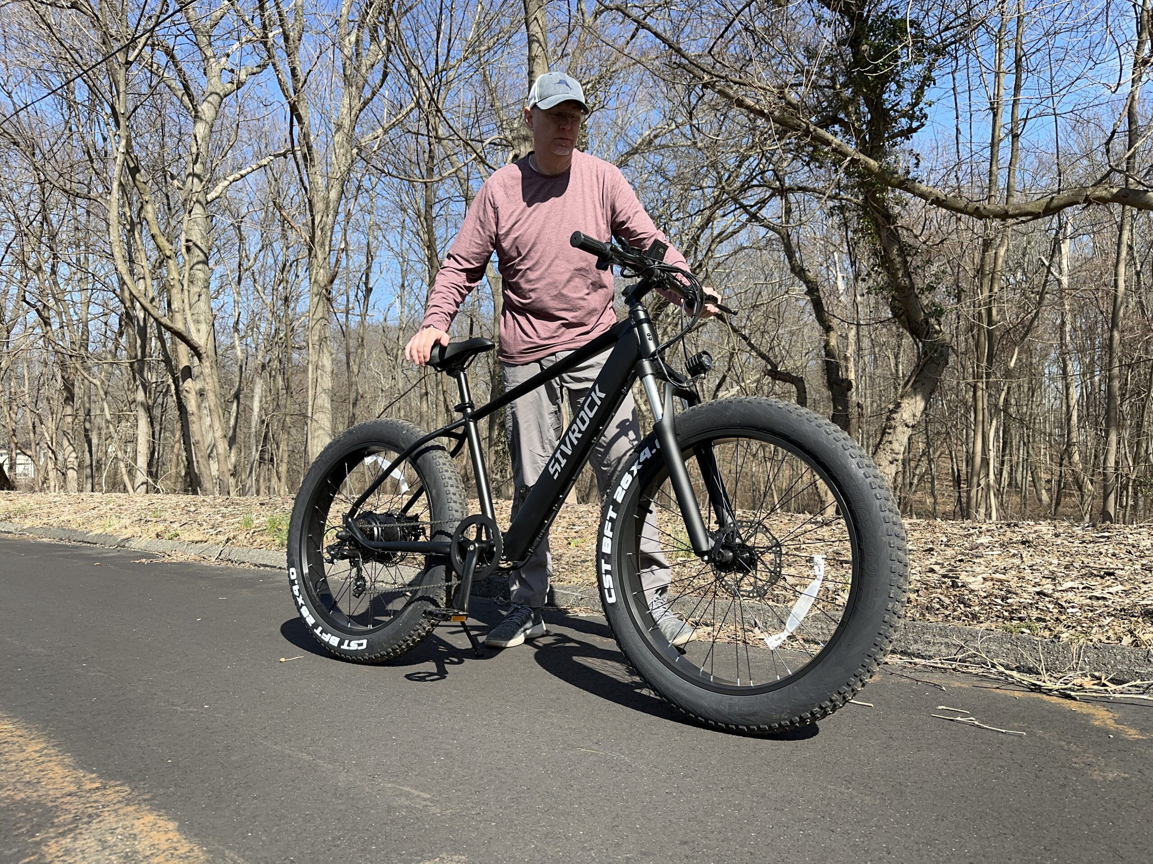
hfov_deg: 71.6
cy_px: 432
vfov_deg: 56.8
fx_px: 799
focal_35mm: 24
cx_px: 576
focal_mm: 6.86
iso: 80
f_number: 1.78
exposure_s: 1/1916
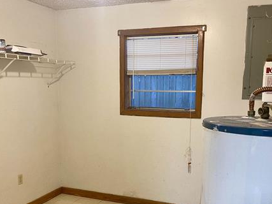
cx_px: 150
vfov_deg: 36.5
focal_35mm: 39
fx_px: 306
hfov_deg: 47.8
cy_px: 131
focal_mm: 4.25
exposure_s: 1/60
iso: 160
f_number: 1.8
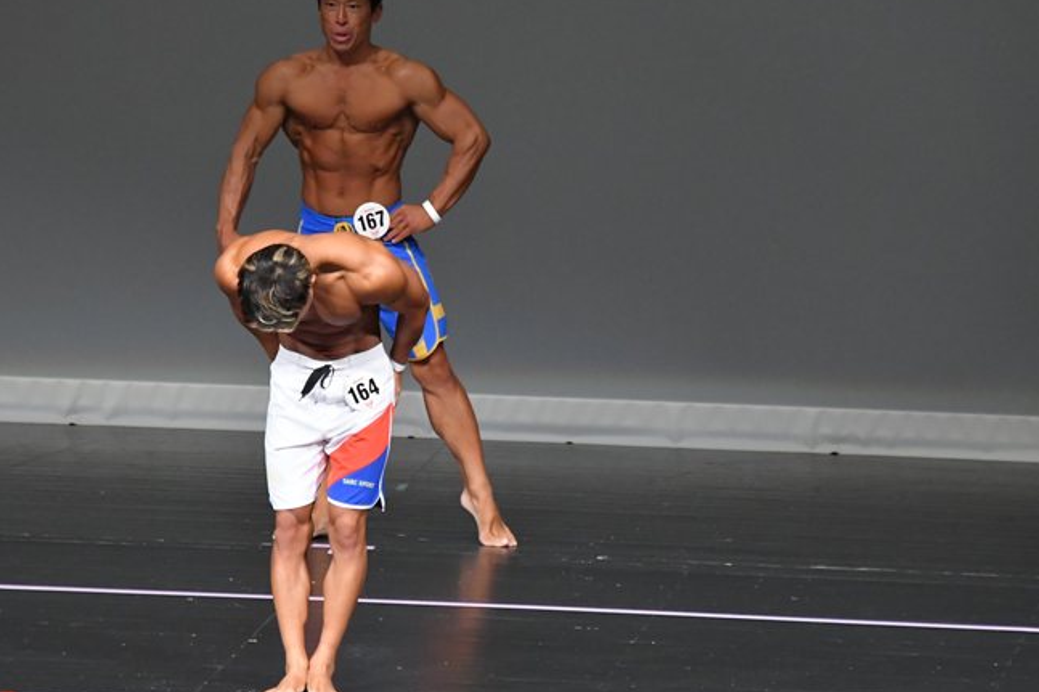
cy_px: 366
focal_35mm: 413
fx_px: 11916
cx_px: 465
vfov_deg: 3.3
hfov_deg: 5.0
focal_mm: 230
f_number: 5.6
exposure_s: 1/400
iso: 5000
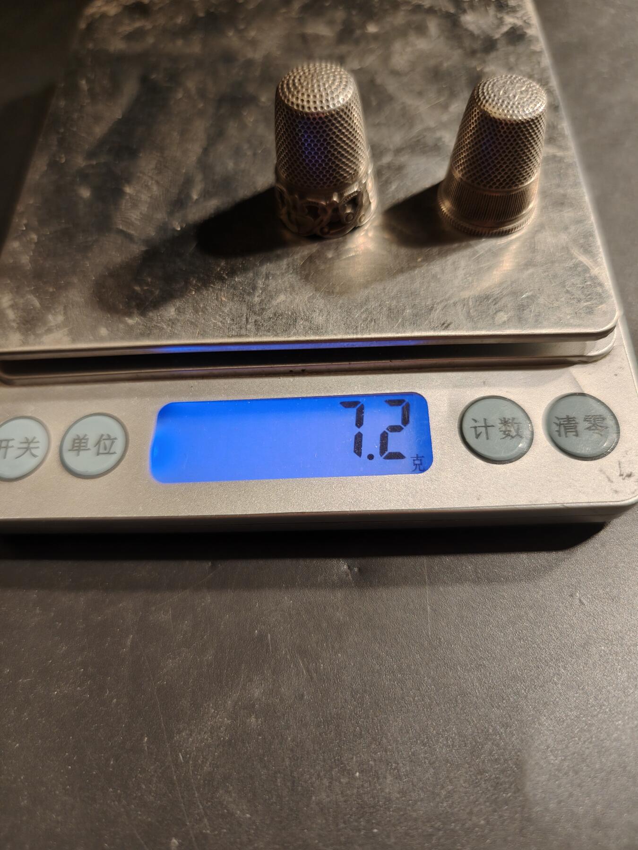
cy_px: 425
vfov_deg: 73.9
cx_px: 319
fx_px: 565
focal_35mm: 23
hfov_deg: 58.9
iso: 250
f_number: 1.6
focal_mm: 6.06
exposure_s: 1/162
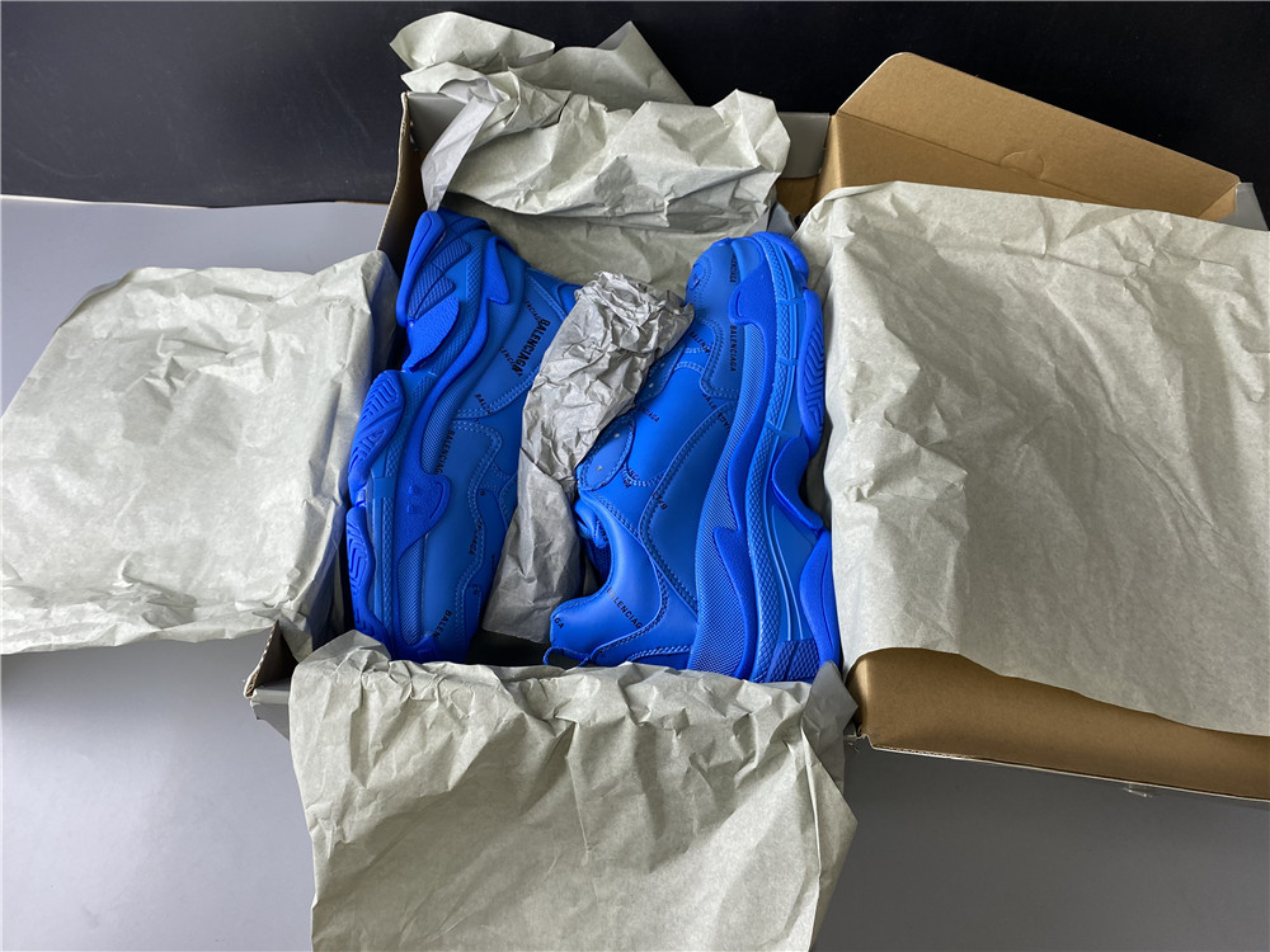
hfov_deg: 67.3
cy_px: 476
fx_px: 954
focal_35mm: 26
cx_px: 635
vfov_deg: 53.1
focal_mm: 4.25
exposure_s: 1/50
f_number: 1.8
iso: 80
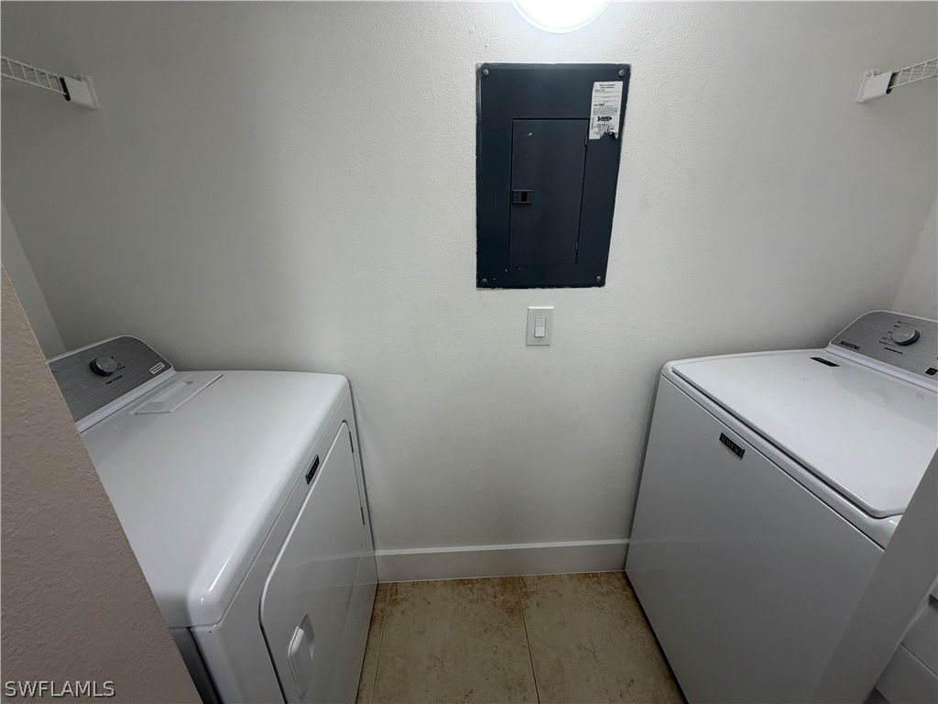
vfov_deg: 85.7
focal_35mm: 14
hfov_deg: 102.1
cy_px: 352
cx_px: 469
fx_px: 379
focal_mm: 2.22
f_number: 2.2
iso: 125
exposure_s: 1/120
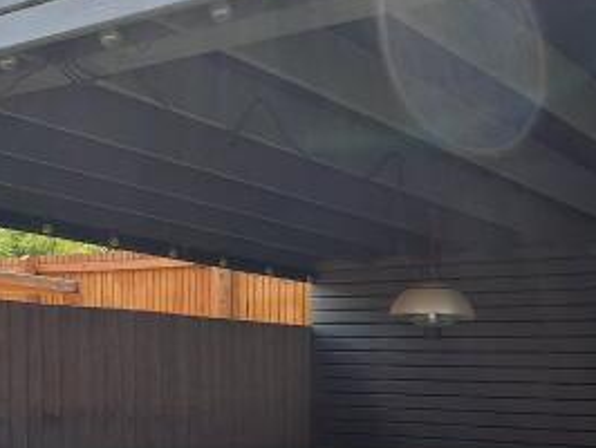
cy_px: 435
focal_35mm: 50
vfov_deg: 27.7
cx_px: 621
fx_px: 862
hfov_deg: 34.1
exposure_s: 1/700
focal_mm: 1.82
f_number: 2
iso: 50
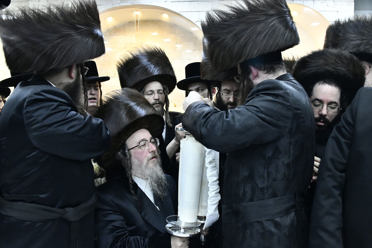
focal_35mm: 28
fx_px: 289
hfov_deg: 65.5
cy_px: 124
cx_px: 186
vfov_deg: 46.4
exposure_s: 1/250
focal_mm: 28
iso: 4000
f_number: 5.6
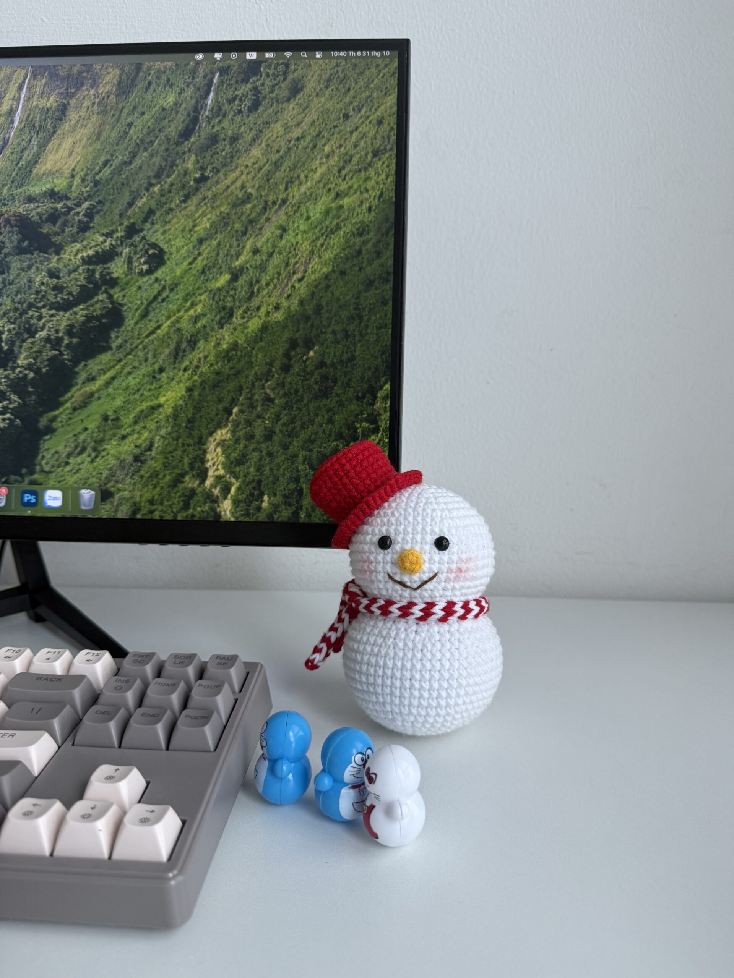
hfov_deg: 56.8
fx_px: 679
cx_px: 367
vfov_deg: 71.6
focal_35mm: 24
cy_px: 489
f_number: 1.78
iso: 160
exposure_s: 1/121
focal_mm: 6.76
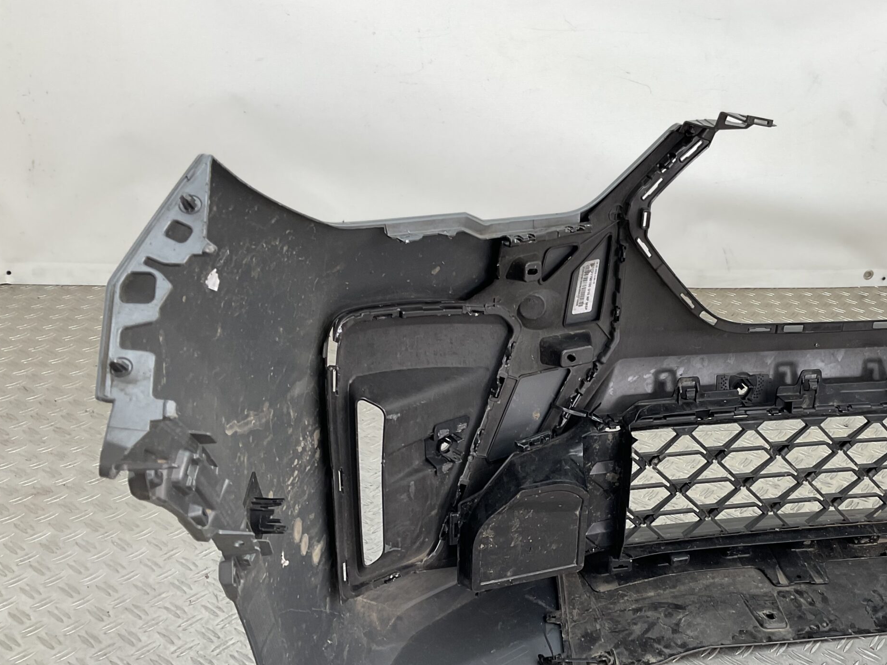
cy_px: 448
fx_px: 1025
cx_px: 606
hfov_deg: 45.9
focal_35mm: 40
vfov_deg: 35.6
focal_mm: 3
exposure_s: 1/120
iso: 32
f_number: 1.8
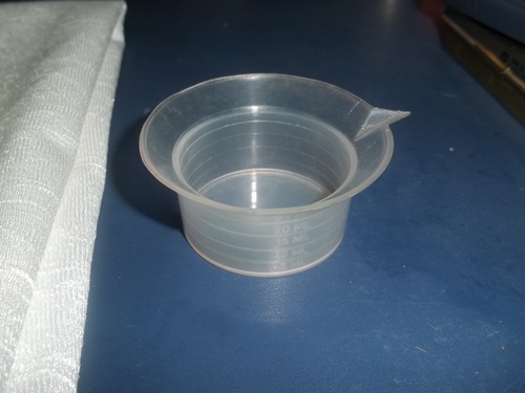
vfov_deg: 39.7
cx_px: 262
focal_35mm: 36
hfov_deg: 51.4
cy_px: 196
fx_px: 546
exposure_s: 1/30
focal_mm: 6.5
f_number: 3.1
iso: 64
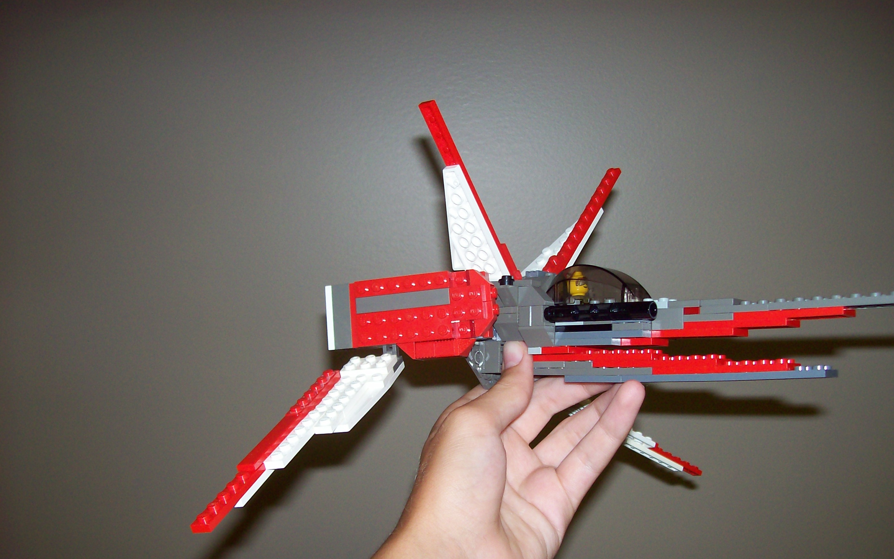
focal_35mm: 39
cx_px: 453
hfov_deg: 50.4
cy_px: 339
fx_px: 950
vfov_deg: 32.7
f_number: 2.7
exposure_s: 1/64
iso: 80
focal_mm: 6
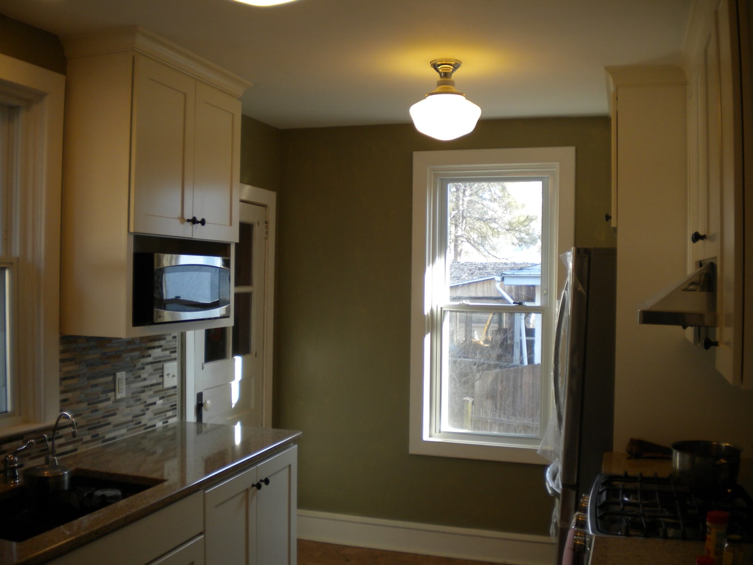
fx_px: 761
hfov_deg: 52.6
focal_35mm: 35
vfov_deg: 40.7
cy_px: 282
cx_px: 376
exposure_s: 1/61.6
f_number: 3.1
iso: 102
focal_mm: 6.3
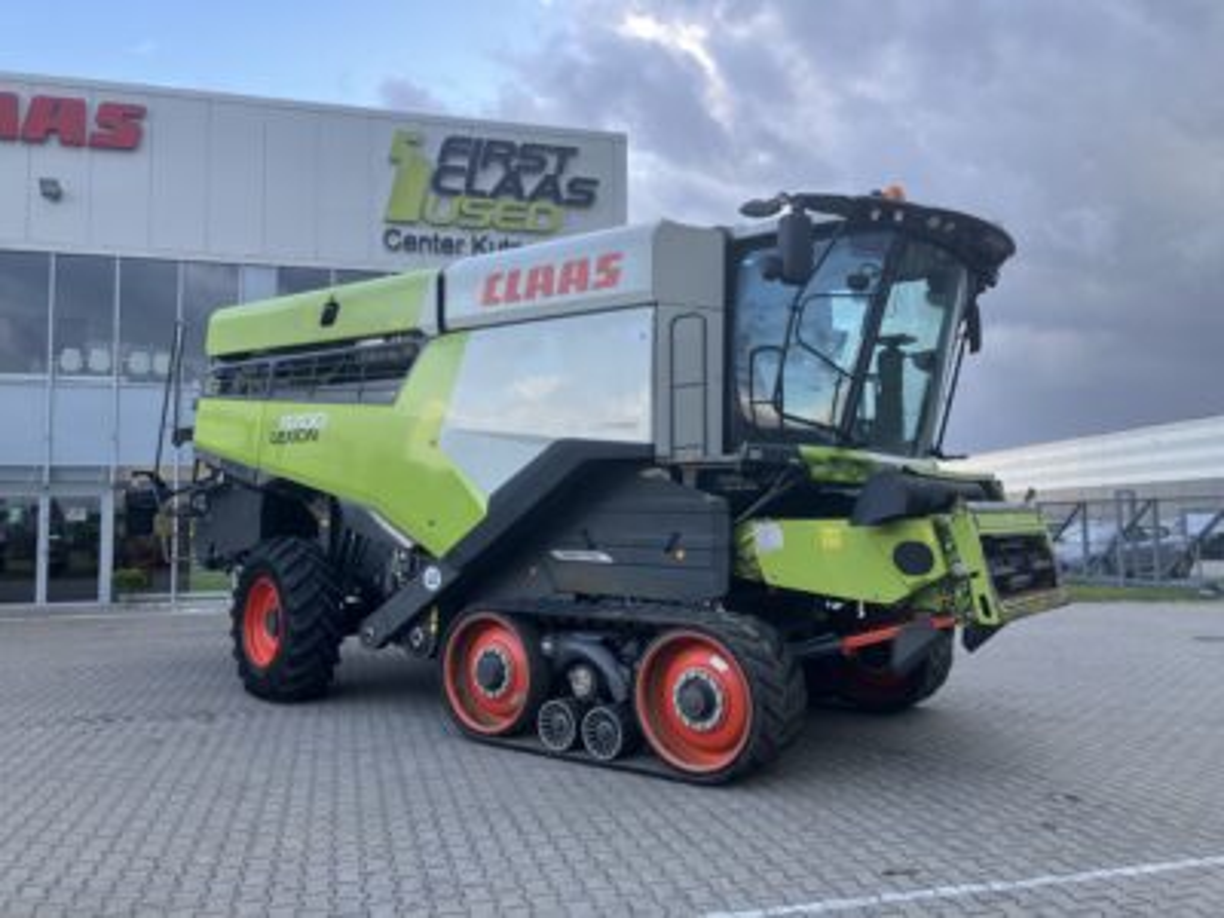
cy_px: 459
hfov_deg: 63.4
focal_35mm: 28
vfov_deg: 49.7
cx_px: 612
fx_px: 990
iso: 25
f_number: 1.8
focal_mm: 3.99
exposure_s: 1/121
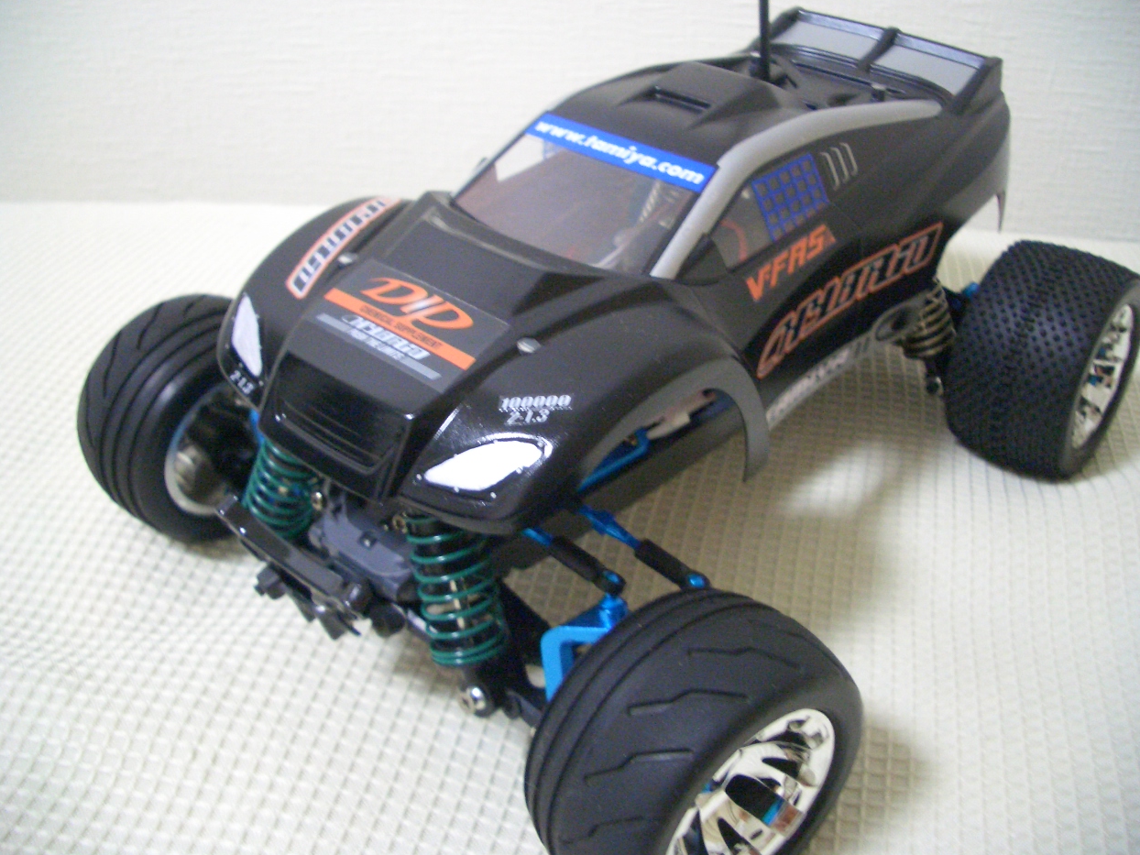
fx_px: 1186
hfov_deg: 51.3
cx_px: 585
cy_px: 419
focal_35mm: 36
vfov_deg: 39.7
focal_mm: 5.8
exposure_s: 1/15
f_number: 2.6
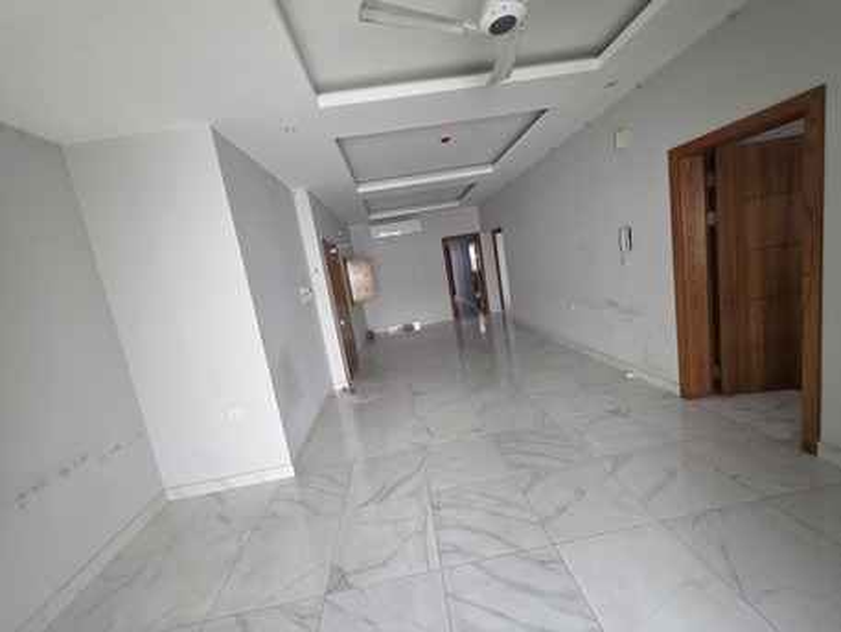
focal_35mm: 13
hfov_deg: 106.2
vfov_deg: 89.9
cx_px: 420
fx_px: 316
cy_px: 316
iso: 250
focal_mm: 2.2
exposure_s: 1/100
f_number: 1.9
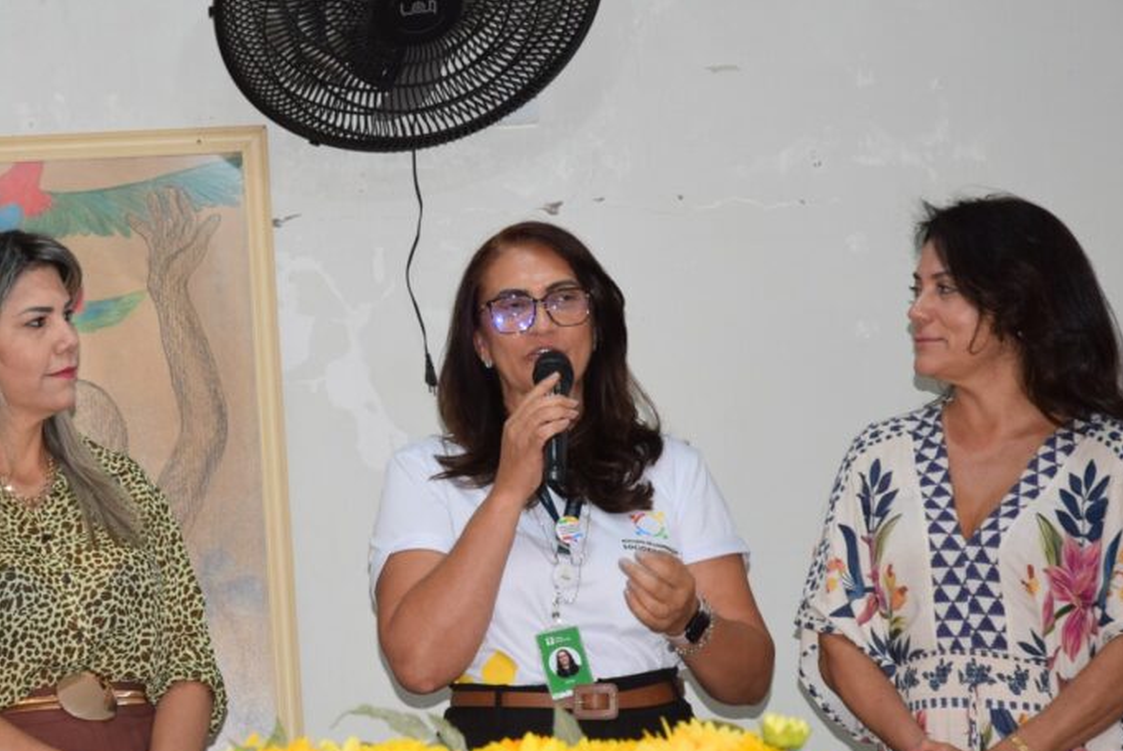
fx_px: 4932
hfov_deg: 13.0
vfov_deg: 8.7
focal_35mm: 158
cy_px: 390
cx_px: 341
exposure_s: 1/100
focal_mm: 70
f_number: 5
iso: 800
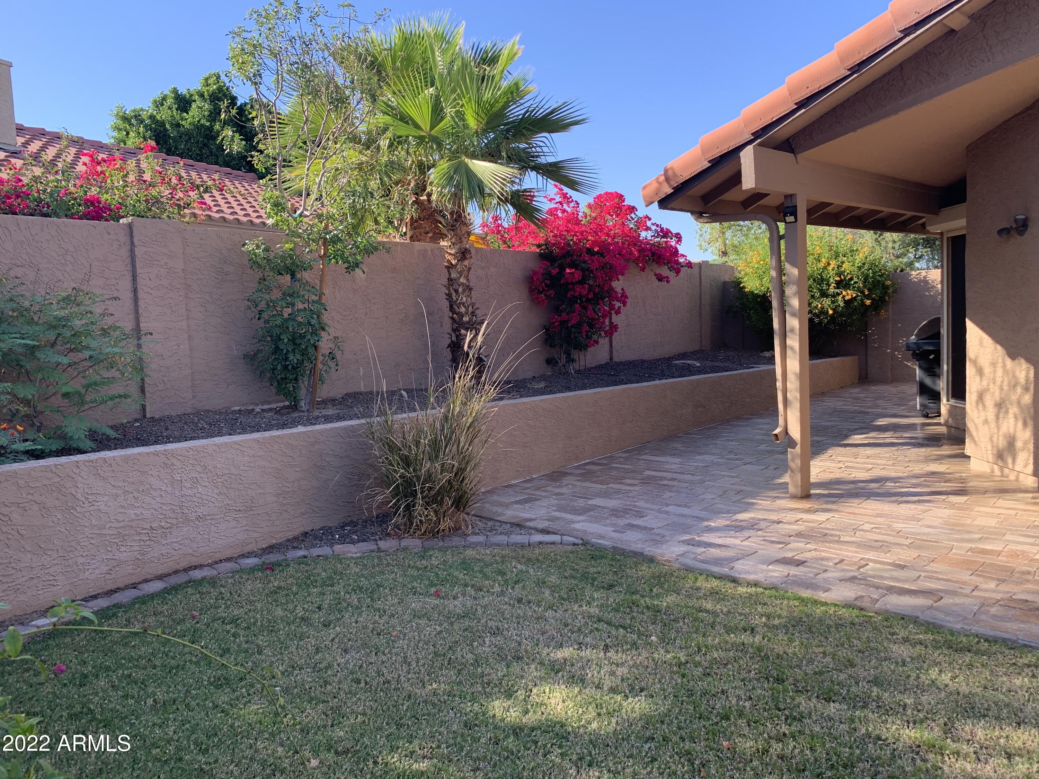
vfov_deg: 53.1
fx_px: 780
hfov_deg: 67.3
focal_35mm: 26
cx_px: 520
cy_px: 390
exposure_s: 1/413
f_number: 1.8
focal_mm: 4.25
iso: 25
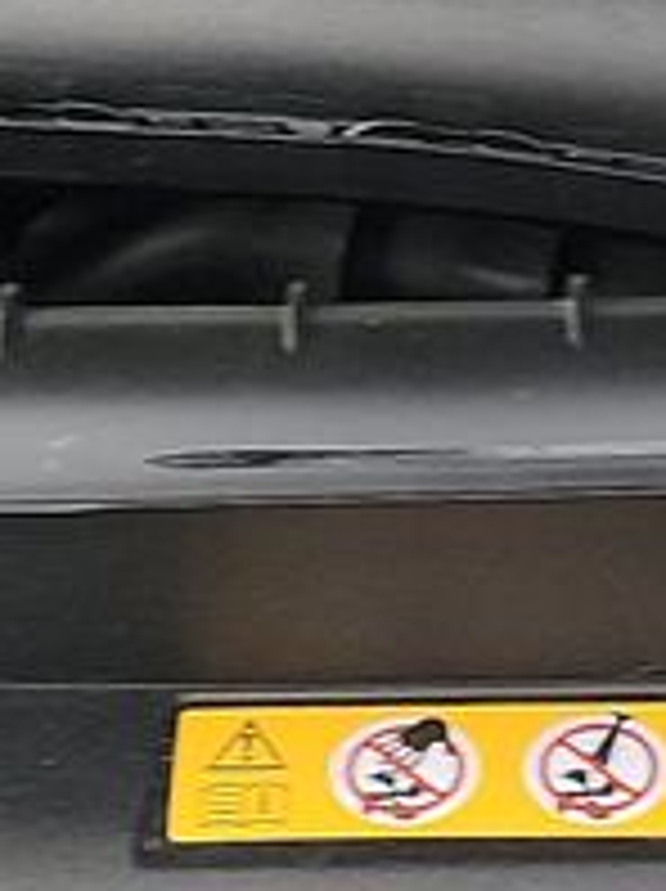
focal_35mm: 194
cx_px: 756
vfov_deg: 10.2
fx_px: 4987
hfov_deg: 7.6
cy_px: 153
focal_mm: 6.7
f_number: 1.8
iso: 62
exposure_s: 1/119
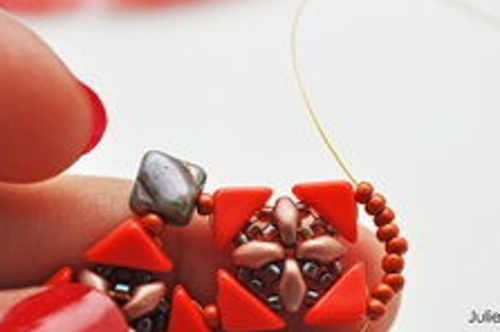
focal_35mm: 113
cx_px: 336
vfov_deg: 12.1
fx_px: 1567
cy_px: 188
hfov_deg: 18.1
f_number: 5.3
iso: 400
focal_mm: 42
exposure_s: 1/100
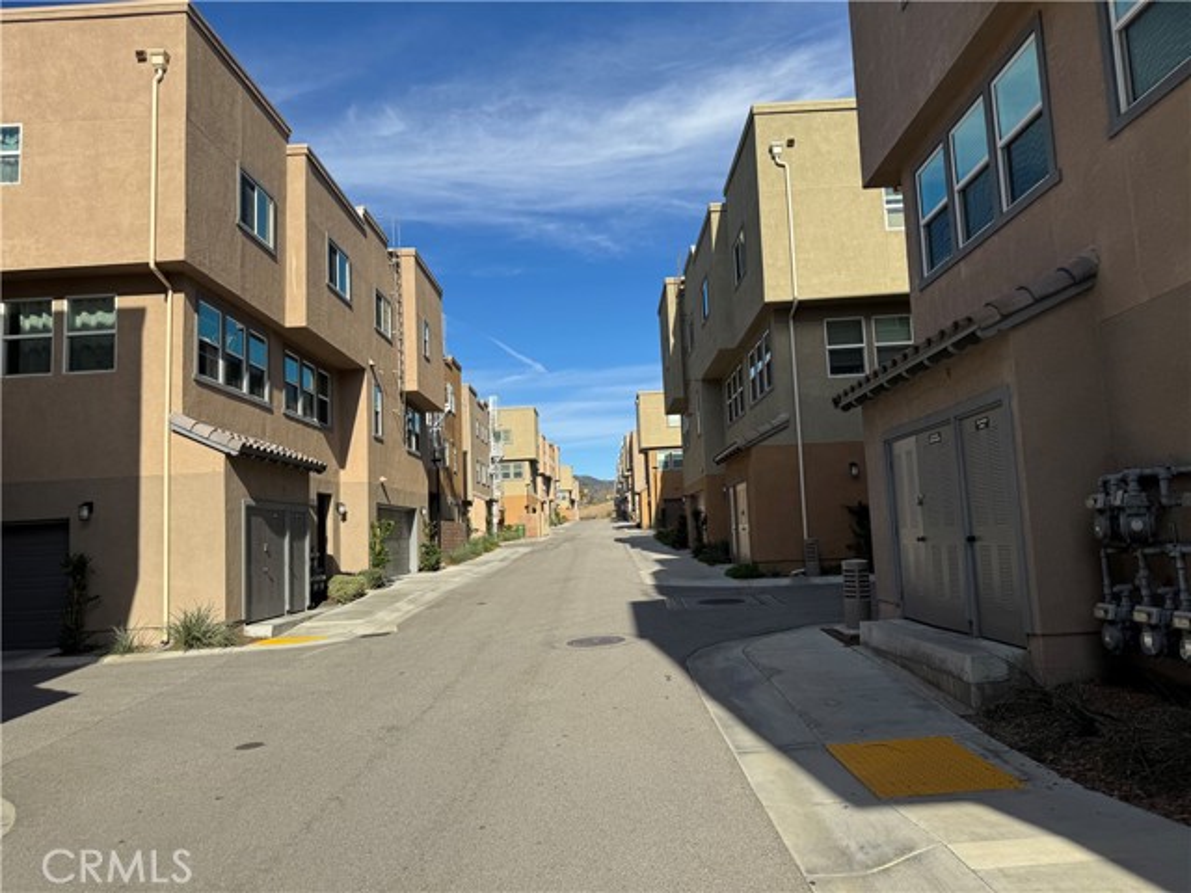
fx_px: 826
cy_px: 446
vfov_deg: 56.8
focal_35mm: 24
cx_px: 596
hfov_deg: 71.6
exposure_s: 1/4950
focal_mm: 6.76
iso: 80
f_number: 1.78
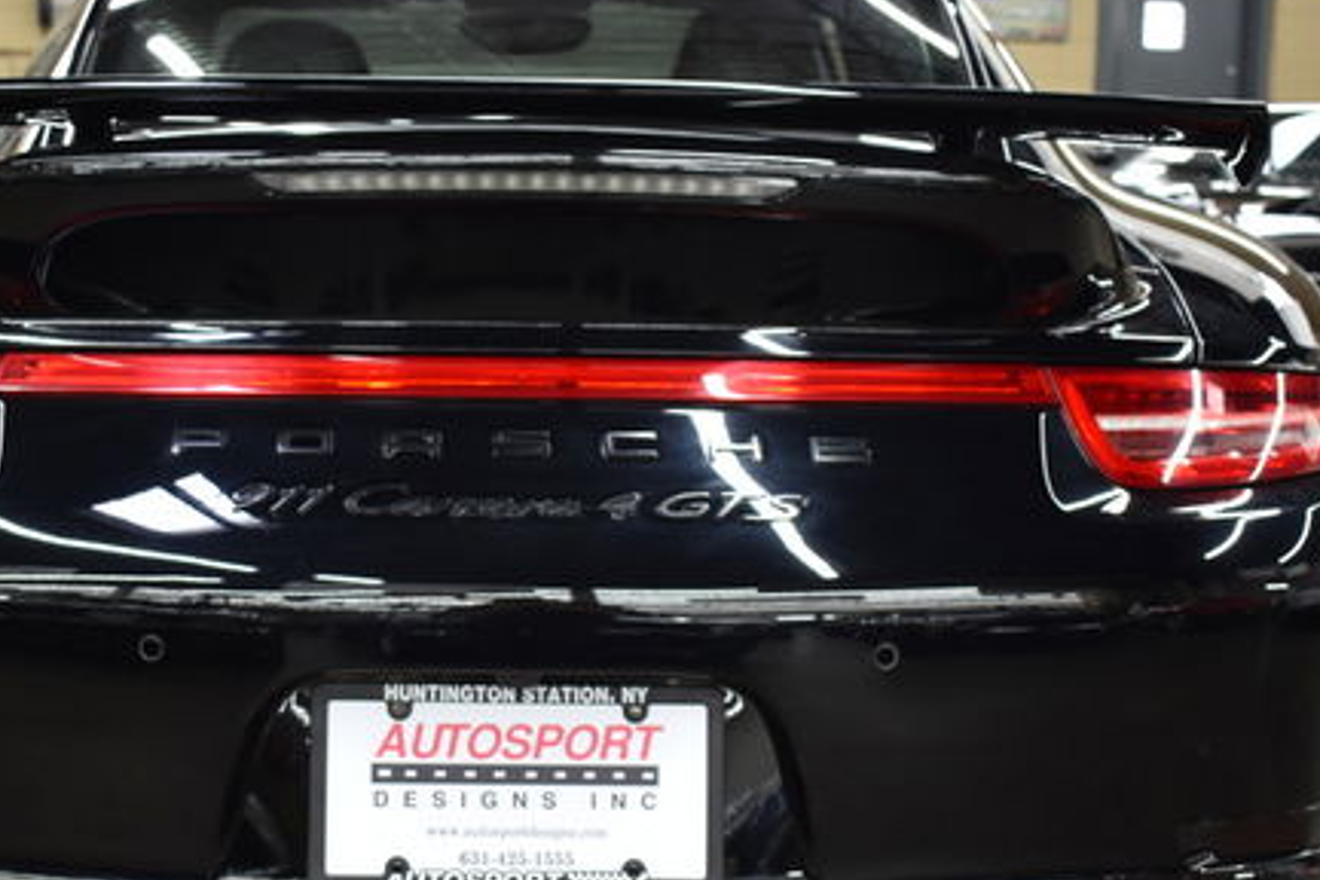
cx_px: 513
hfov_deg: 31.3
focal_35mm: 64
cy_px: 516
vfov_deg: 21.2
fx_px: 2346
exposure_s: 1/40
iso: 560
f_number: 3.8
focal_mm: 24
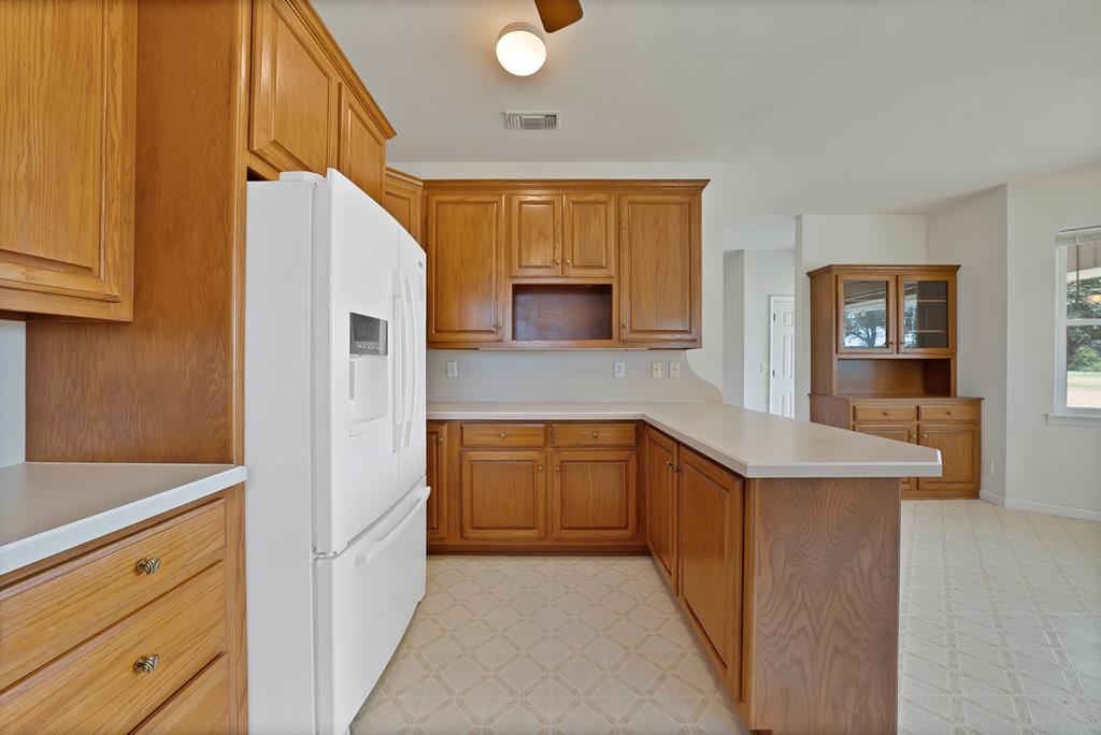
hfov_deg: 112.6
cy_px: 368
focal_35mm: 12
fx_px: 367
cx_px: 550
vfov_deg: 90.1
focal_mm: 12
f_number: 9
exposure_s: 1/2
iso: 640
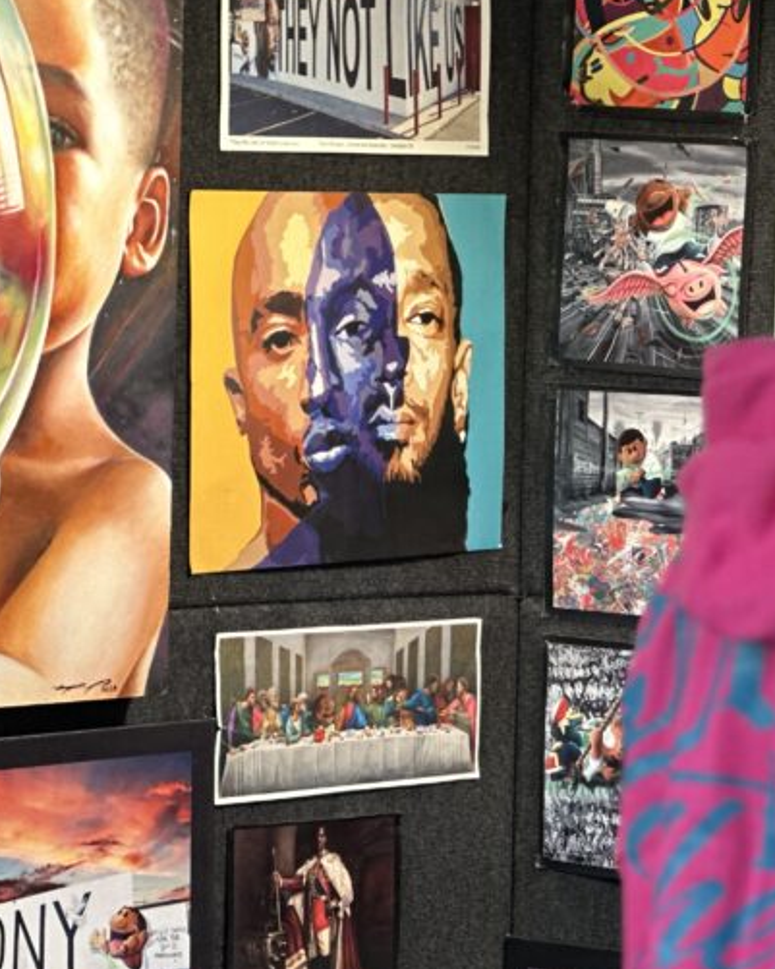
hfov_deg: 10.5
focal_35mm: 147
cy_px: 564
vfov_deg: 13.1
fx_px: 4213
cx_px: 626
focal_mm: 9
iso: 200
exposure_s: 1/40
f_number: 2.8
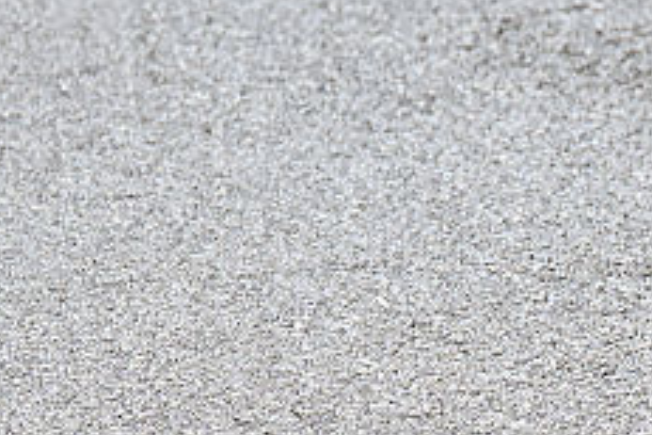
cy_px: -407
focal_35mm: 664
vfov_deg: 2.1
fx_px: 12025
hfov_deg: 3.1
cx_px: 864
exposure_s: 1/2500
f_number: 4.5
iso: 320
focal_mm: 100
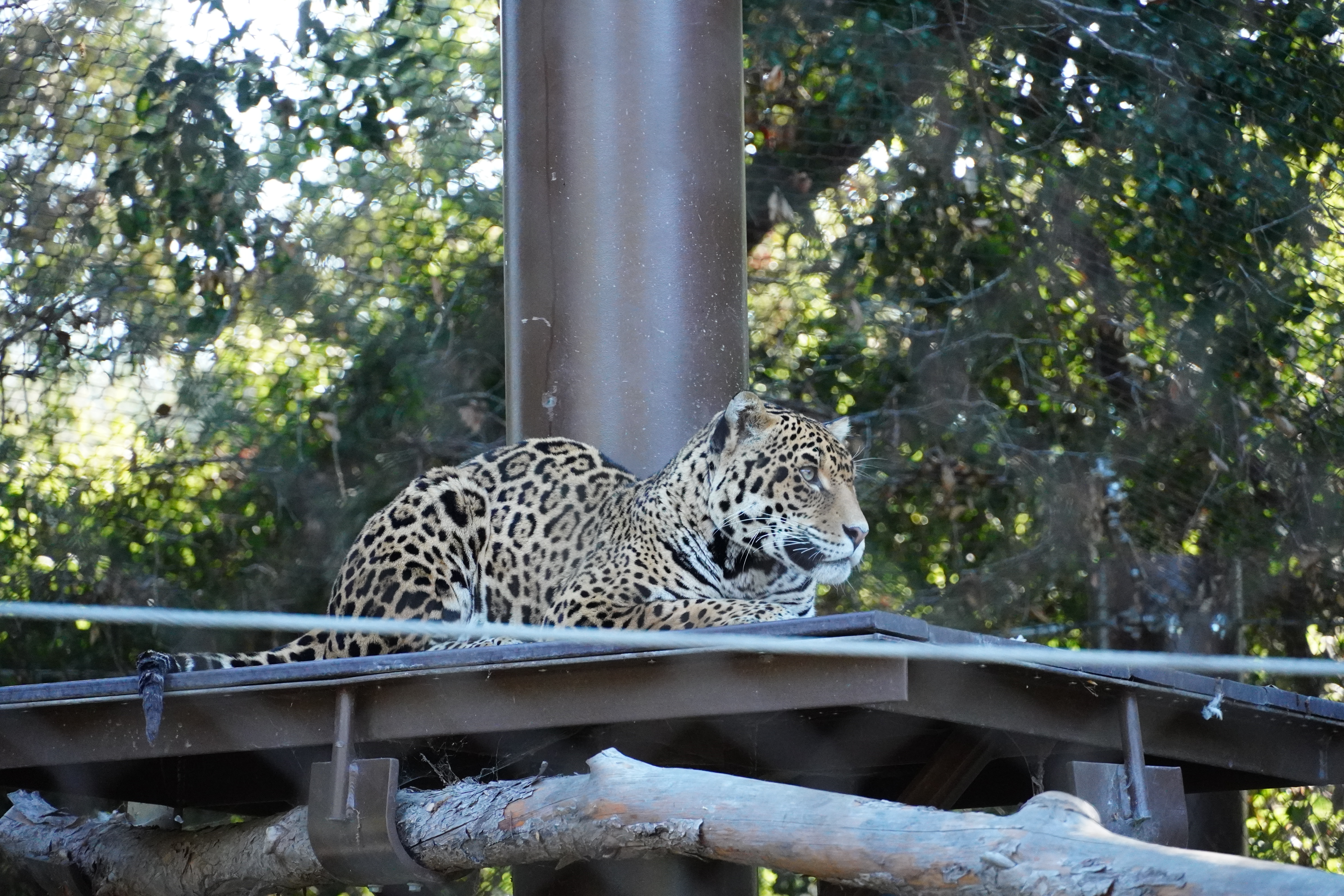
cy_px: 448
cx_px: 672
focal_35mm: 202
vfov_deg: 6.8
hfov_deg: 10.2
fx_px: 7559
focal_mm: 135
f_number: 5.6
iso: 3200
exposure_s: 1/500
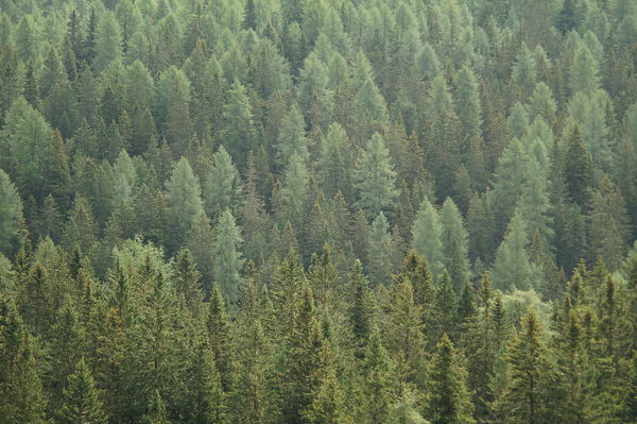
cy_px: 212
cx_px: 318
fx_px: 3182
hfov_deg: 11.4
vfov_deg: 7.6
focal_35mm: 180
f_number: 5
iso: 100
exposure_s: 1/125
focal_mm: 120
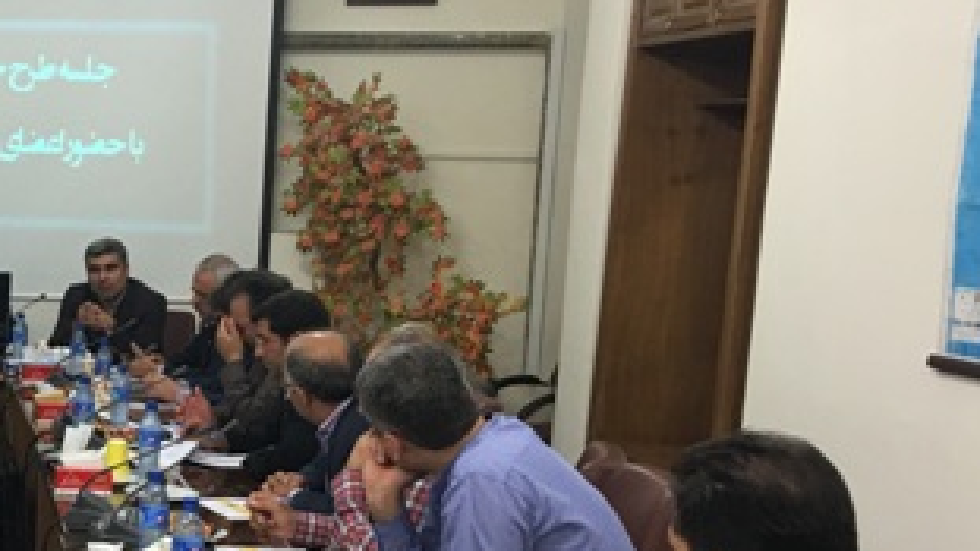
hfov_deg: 25.1
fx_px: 2027
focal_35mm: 78
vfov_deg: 15.3
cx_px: -126
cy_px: 516
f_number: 2.2
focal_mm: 4.15
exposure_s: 1/17
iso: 50
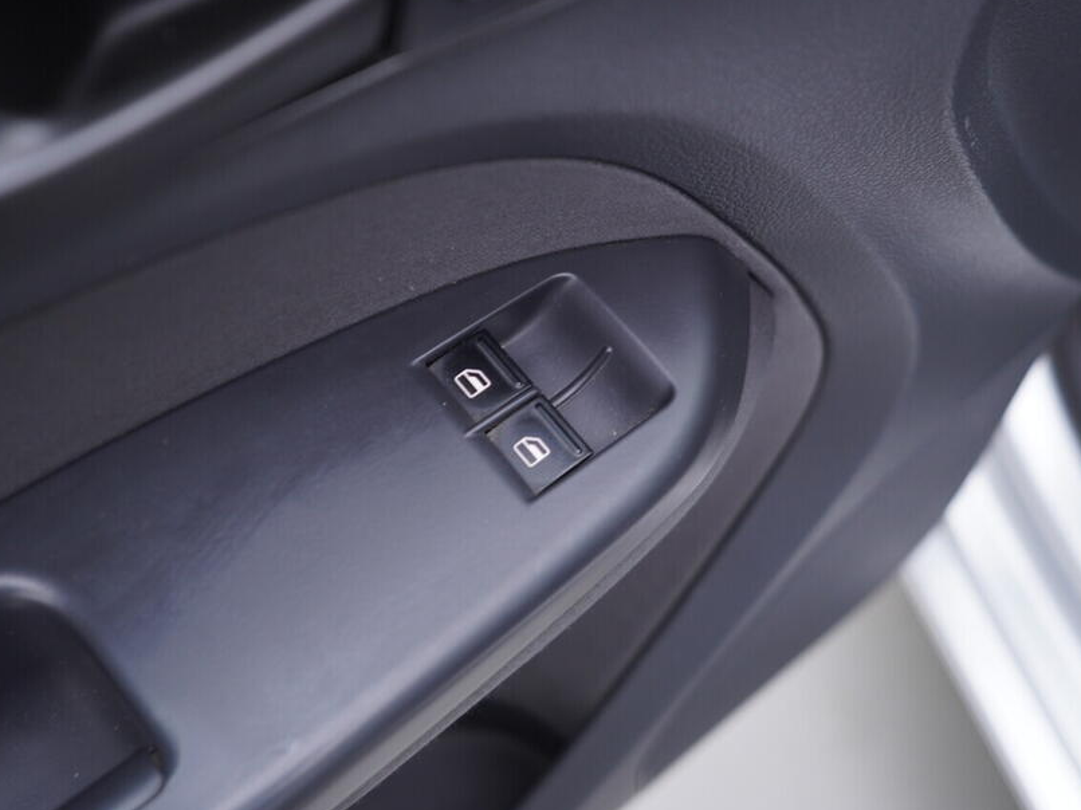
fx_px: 1374
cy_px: 428
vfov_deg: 32.8
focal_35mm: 44
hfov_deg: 43.0
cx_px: 542
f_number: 2.8
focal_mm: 24
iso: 200
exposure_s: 1/40
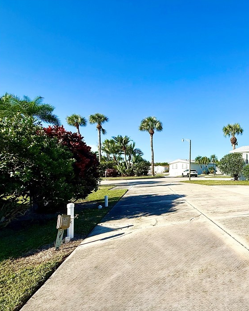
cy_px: 164
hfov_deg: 58.5
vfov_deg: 80.3
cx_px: 223
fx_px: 184
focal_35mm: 20
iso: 50
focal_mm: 2.22
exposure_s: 1/2976
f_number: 2.2
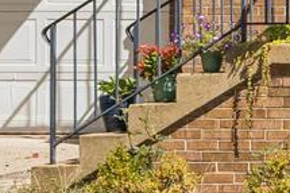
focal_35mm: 174
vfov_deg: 7.6
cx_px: 943
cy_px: -186
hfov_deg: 9.0
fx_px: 1401
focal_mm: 26
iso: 200
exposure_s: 1/640
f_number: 8
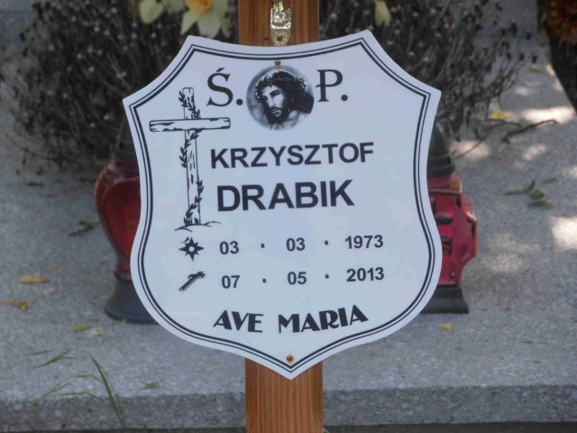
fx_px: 3300
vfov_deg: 7.5
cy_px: 216
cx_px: 288
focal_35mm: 198
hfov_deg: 10.0
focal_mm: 35.05
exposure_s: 1/125
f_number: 5.8
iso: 125
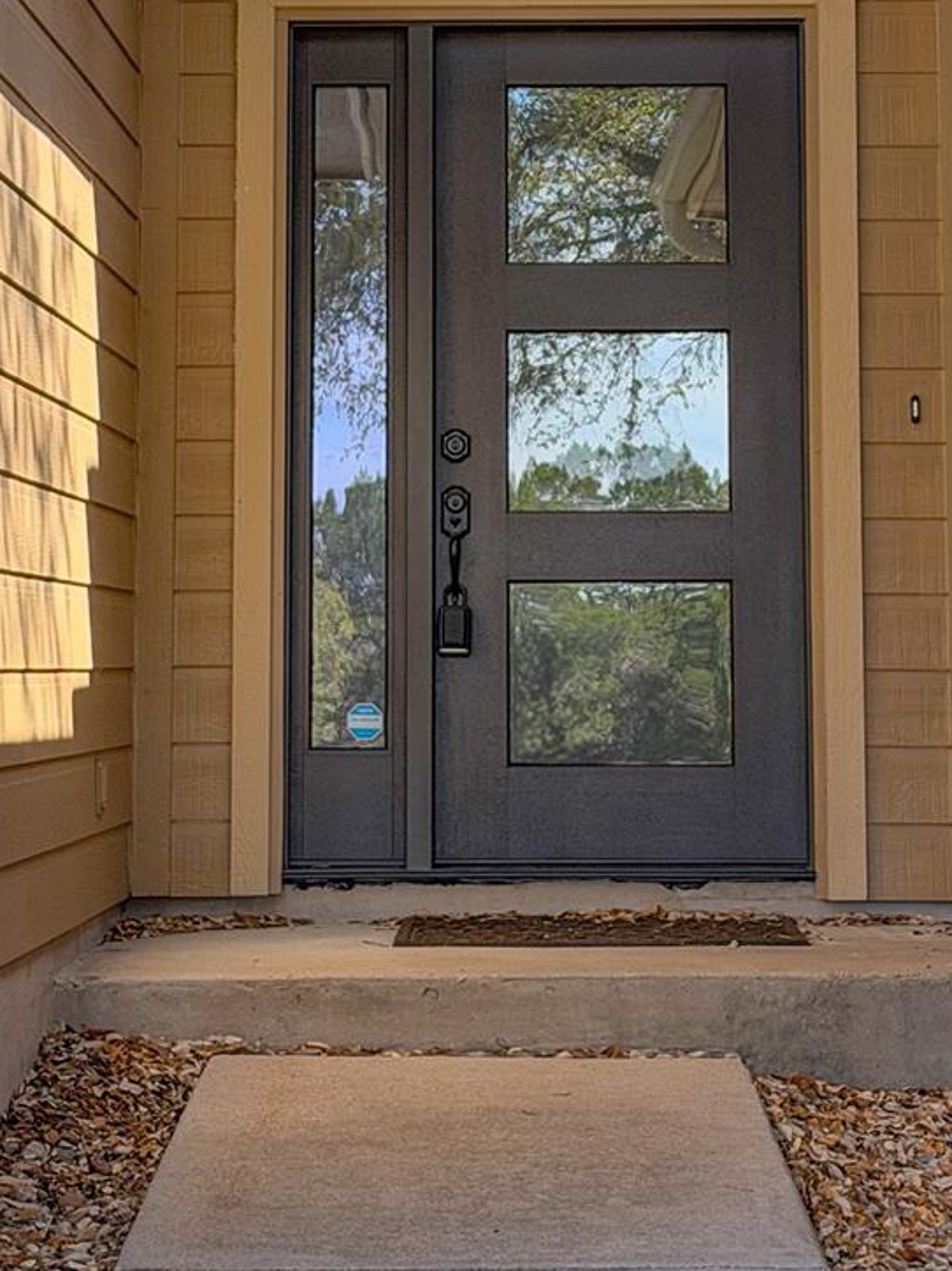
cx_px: 497
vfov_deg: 19.0
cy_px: 193
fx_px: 3741
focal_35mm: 102
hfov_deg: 14.5
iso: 80
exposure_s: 1/700
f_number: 1.8
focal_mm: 6.76
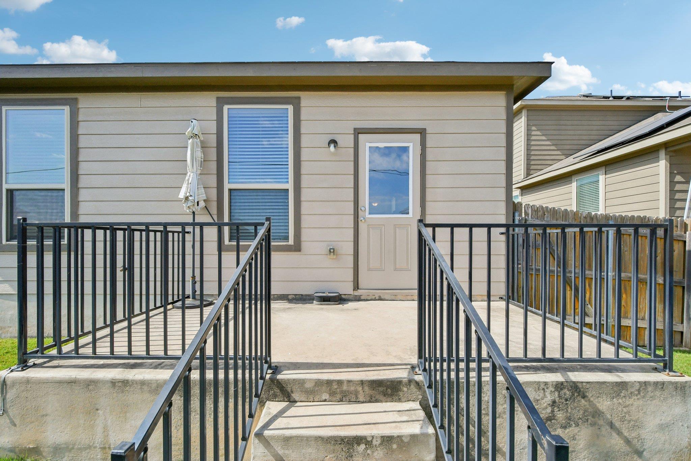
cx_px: 346
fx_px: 288
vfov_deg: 77.3
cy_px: 230
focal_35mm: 15
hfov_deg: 100.4
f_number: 8
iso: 400
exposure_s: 1/1000
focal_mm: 10
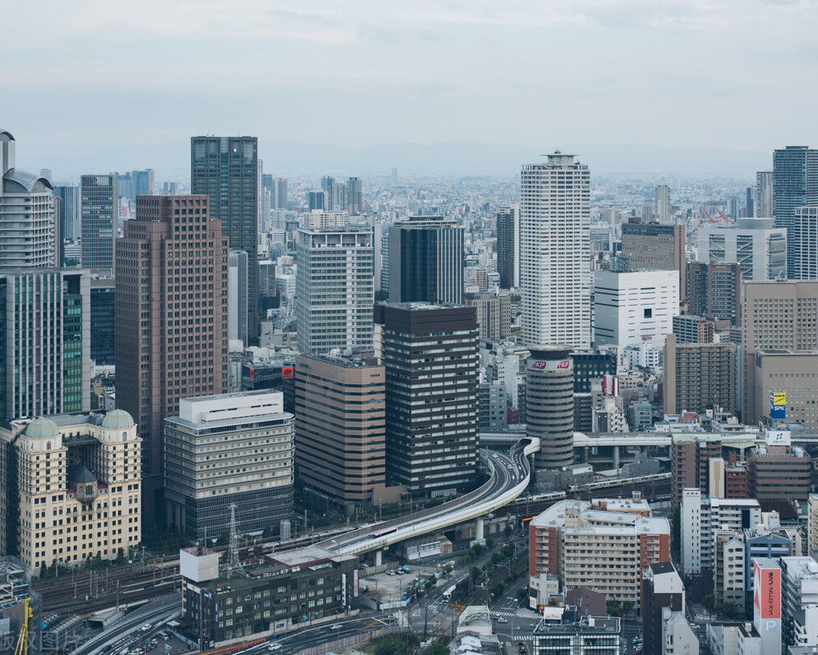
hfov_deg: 32.9
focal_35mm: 57
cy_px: 326
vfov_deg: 26.7
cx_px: 487
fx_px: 1380
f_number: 7.1
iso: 200
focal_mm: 50
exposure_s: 1/80
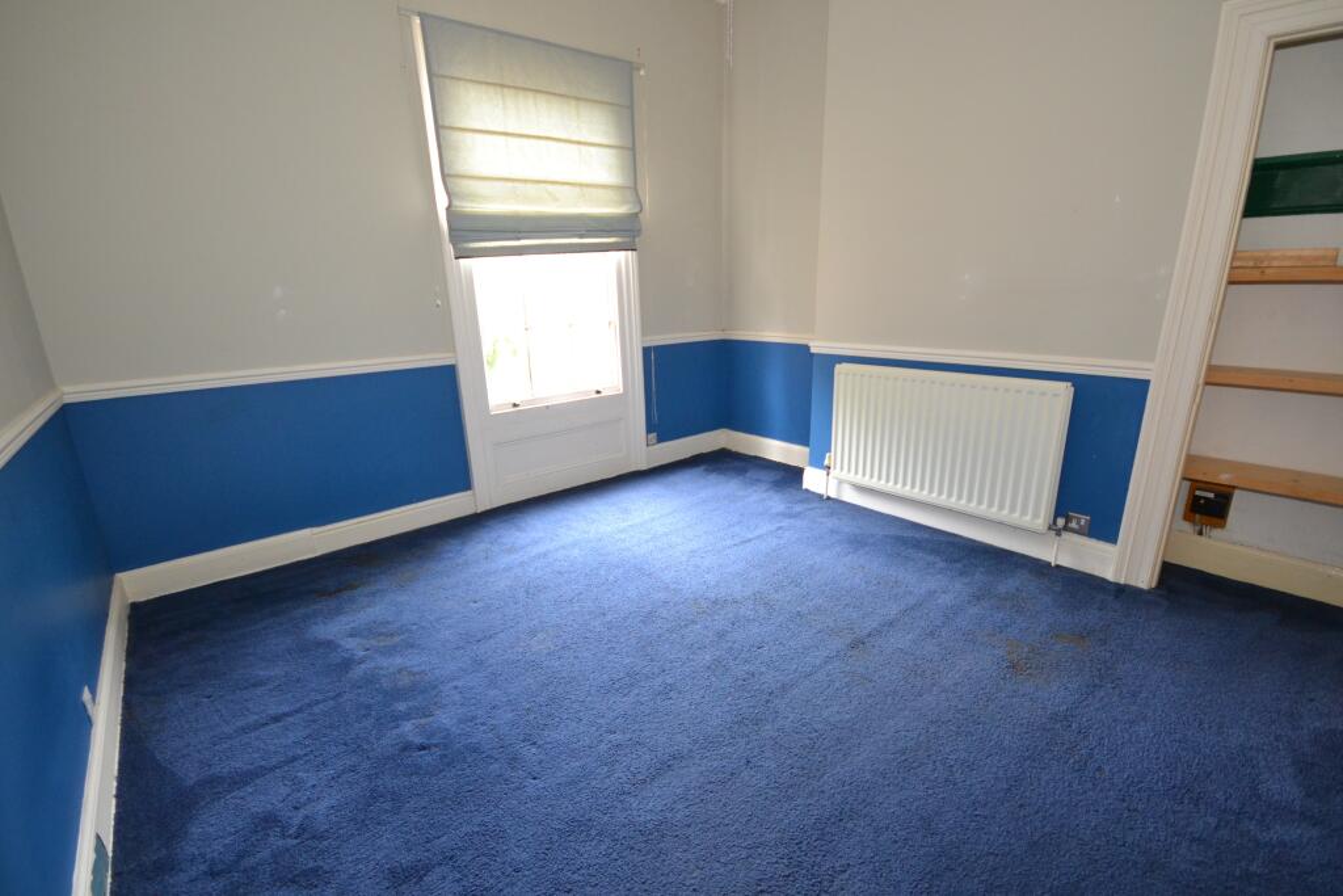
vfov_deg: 77.3
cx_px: 672
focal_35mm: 15
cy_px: 448
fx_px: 560
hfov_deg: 100.4
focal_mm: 10
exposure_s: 1/60
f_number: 4
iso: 1250
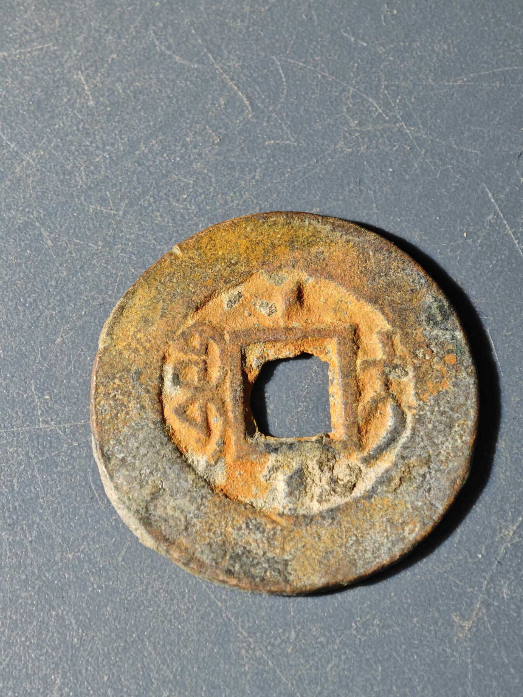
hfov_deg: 14.4
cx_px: 262
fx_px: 2075
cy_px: 348
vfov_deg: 19.1
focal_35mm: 103
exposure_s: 1/100
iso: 200
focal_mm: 9
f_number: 2
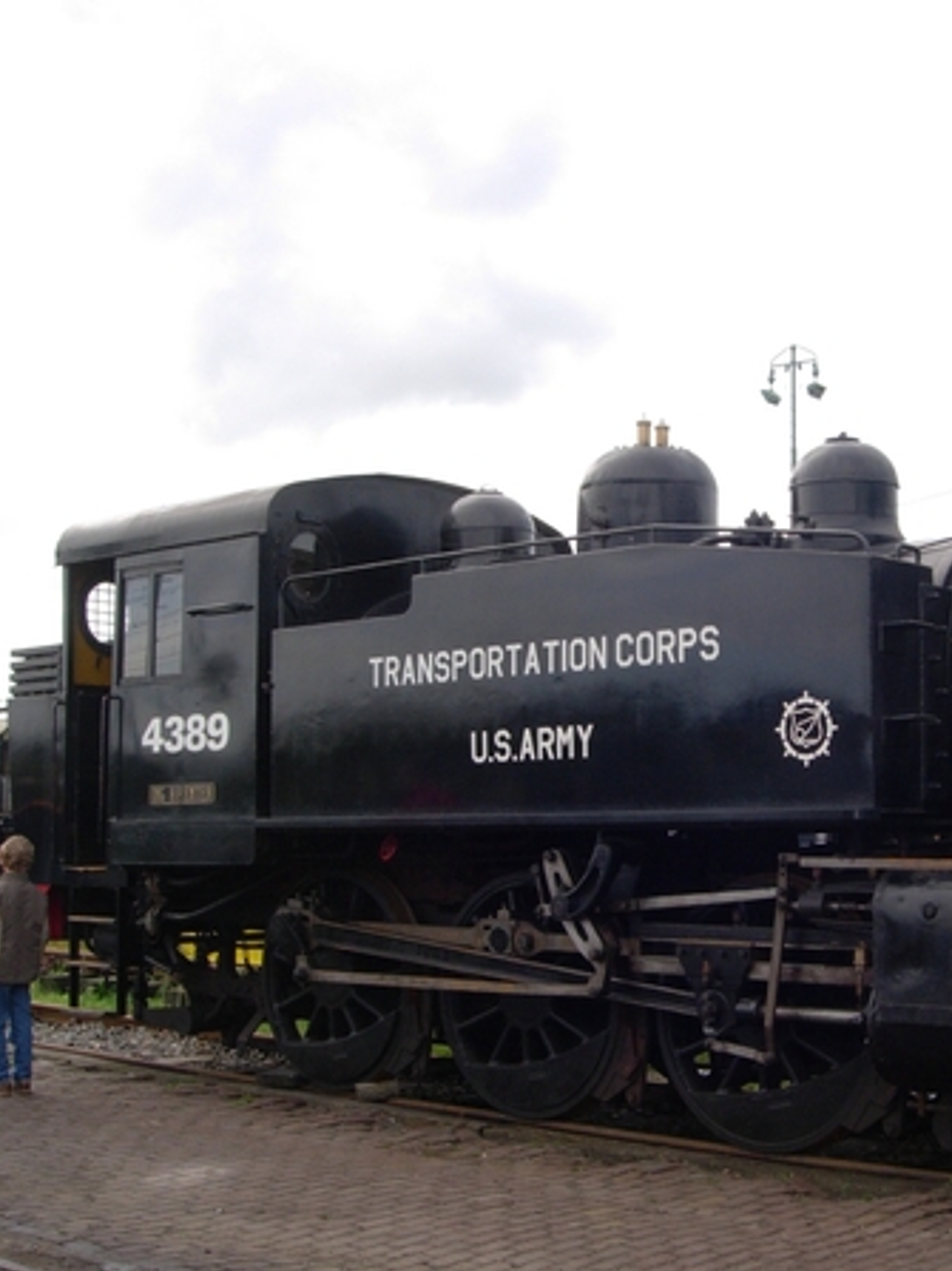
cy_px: 637
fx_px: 1871
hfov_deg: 28.1
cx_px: 736
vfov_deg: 37.5
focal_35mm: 51
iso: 79
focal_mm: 7.8
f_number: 4.8
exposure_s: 1/373
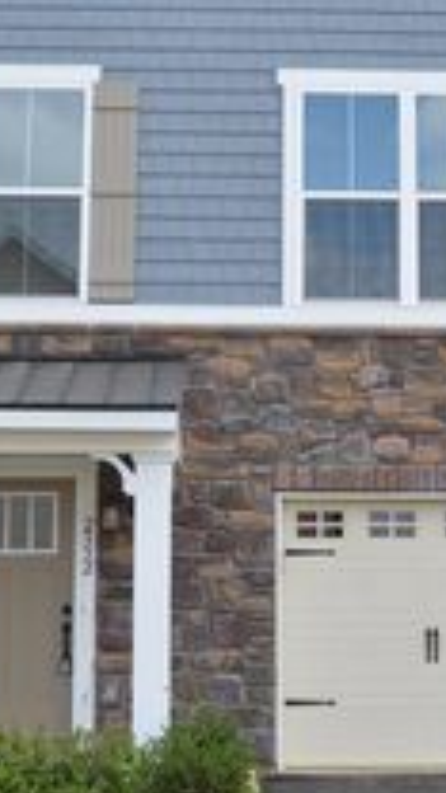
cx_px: 294
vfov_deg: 25.5
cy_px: 259
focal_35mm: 83
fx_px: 1745
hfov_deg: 14.5
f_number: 9
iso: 400
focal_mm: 22
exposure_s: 1/320
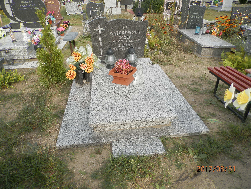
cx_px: 126
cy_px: 94
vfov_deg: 54.9
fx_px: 181
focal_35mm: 25
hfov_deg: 69.4
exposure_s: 1/640
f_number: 3.1
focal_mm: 4.5
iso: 80
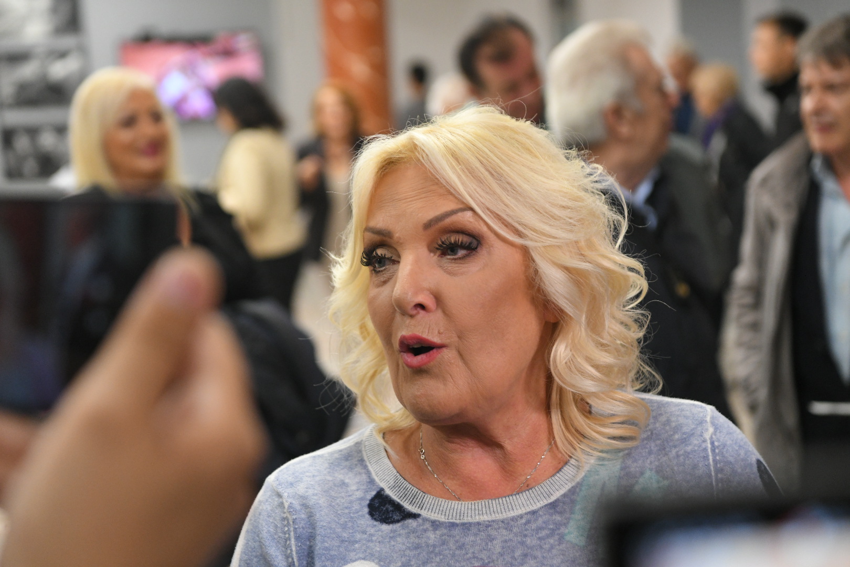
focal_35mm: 70
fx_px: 1653
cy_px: 284
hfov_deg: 28.8
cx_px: 425
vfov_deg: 19.5
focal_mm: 70
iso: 3200
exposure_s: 1/250
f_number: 4
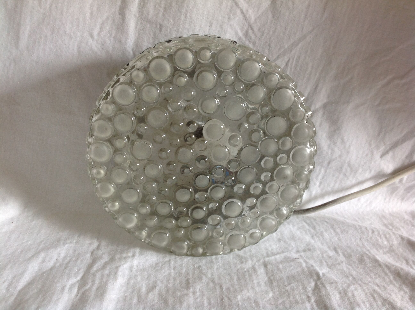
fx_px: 419
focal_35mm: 35
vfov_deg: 40.6
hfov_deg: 52.7
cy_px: 155
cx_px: 208
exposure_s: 1/15
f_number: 2.4
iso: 50
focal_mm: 4.28
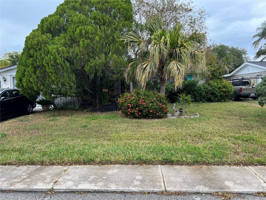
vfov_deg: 53.1
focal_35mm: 26
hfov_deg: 67.3
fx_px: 200
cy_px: 100
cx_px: 133
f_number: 1.5
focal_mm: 5.7
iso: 50
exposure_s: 1/639
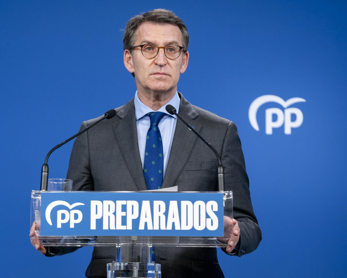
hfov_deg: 9.0
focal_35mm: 215
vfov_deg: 7.2
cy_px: 138
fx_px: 2208
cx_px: 156
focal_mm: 189
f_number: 4
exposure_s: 1/200
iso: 1250
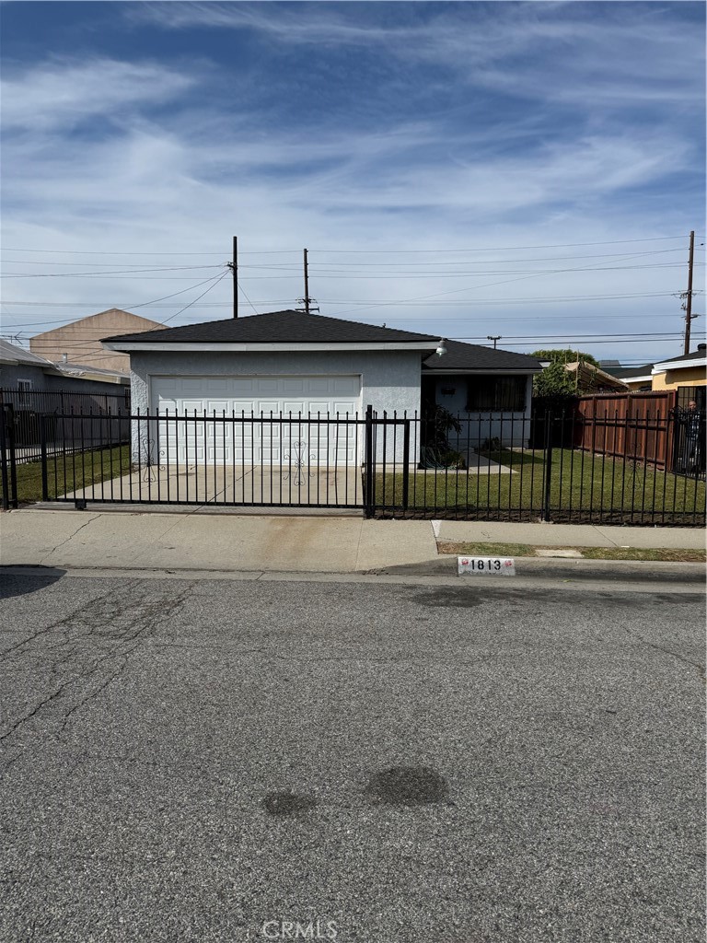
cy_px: 472
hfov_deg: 56.8
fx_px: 654
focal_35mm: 24
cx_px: 354
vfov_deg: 71.6
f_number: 1.78
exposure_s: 1/8130
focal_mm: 6.76
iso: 80
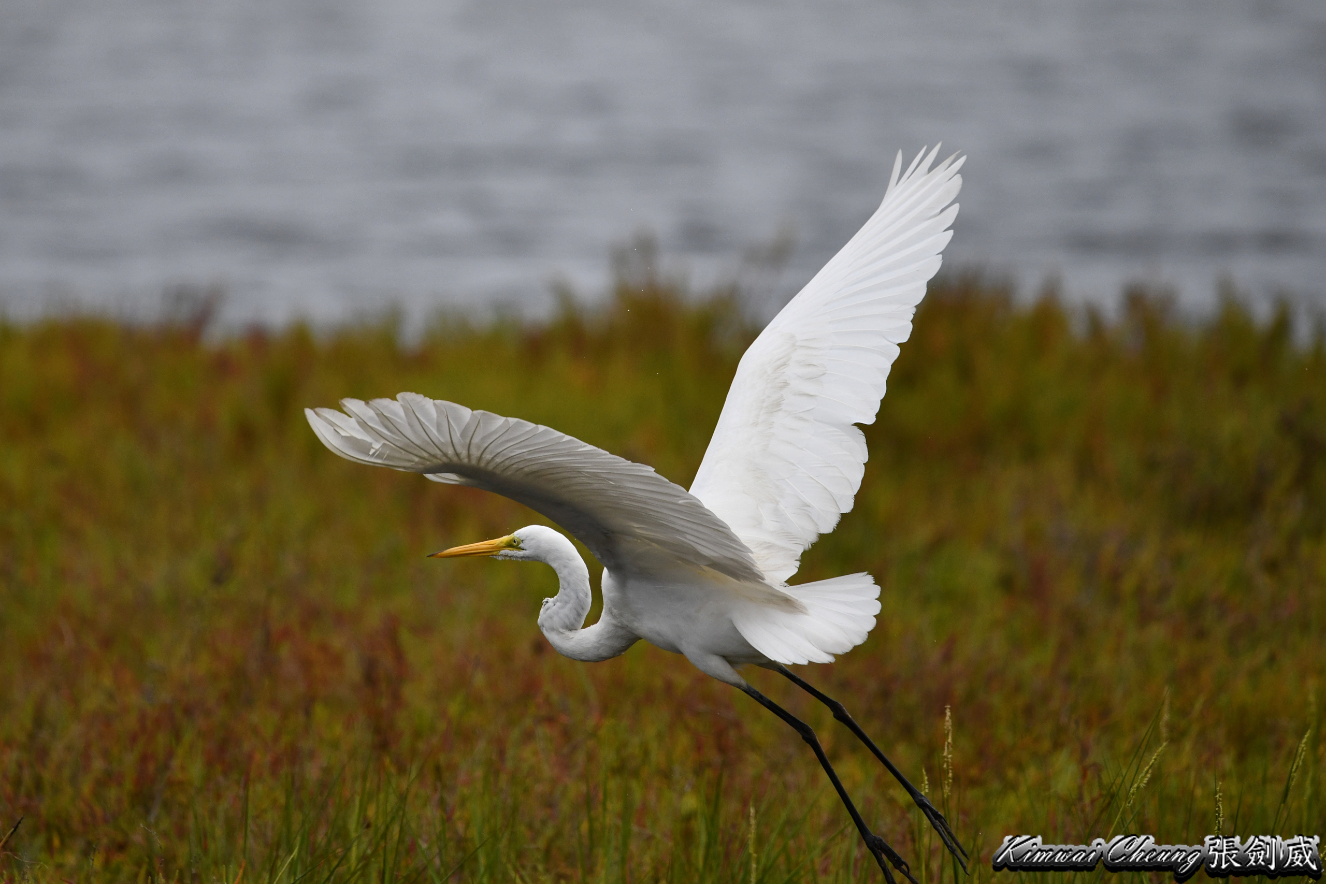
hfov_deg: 3.4
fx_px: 22100
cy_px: 442
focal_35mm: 600
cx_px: 663
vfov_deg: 2.3
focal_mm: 600
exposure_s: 1/5000
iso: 500
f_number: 7.1
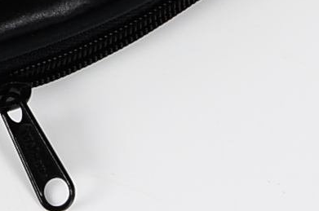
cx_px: -386
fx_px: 4846
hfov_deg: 3.7
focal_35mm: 548
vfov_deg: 2.5
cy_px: -323
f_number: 16
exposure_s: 1/160
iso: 100
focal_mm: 58
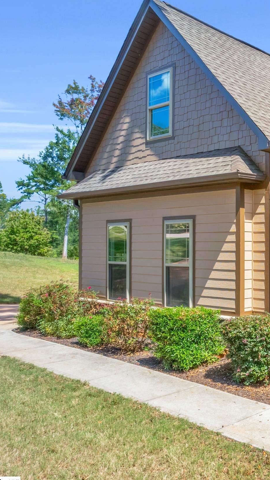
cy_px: 242
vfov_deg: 56.6
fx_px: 445
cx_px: 358
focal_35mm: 35
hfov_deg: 27.6
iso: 110
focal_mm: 8.38
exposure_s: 1/125
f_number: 2.8
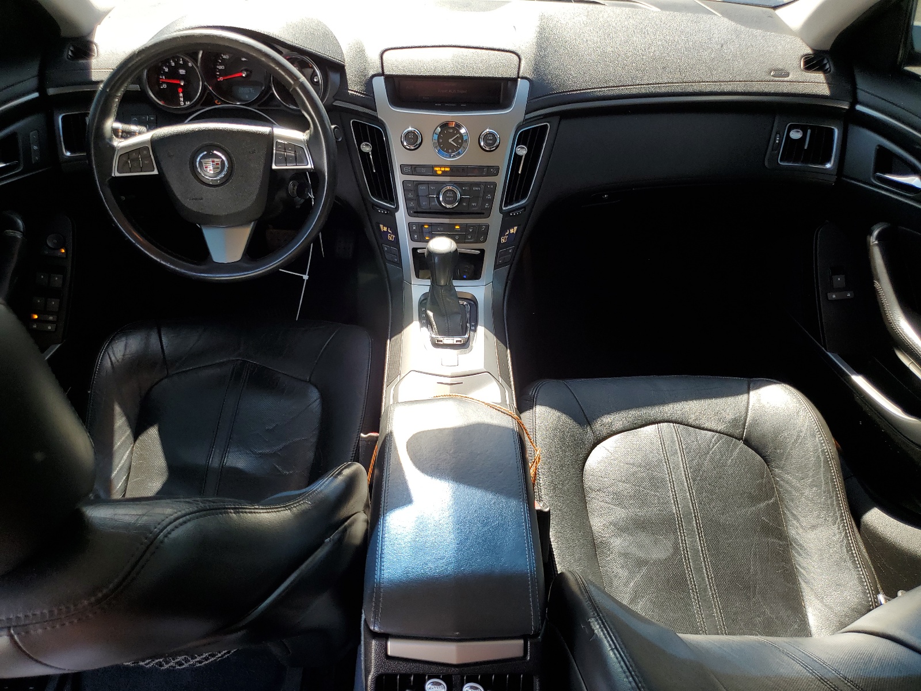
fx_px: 692
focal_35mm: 26
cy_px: 346
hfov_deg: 67.3
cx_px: 460
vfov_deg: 53.1
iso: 50
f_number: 1.5
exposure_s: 1/125
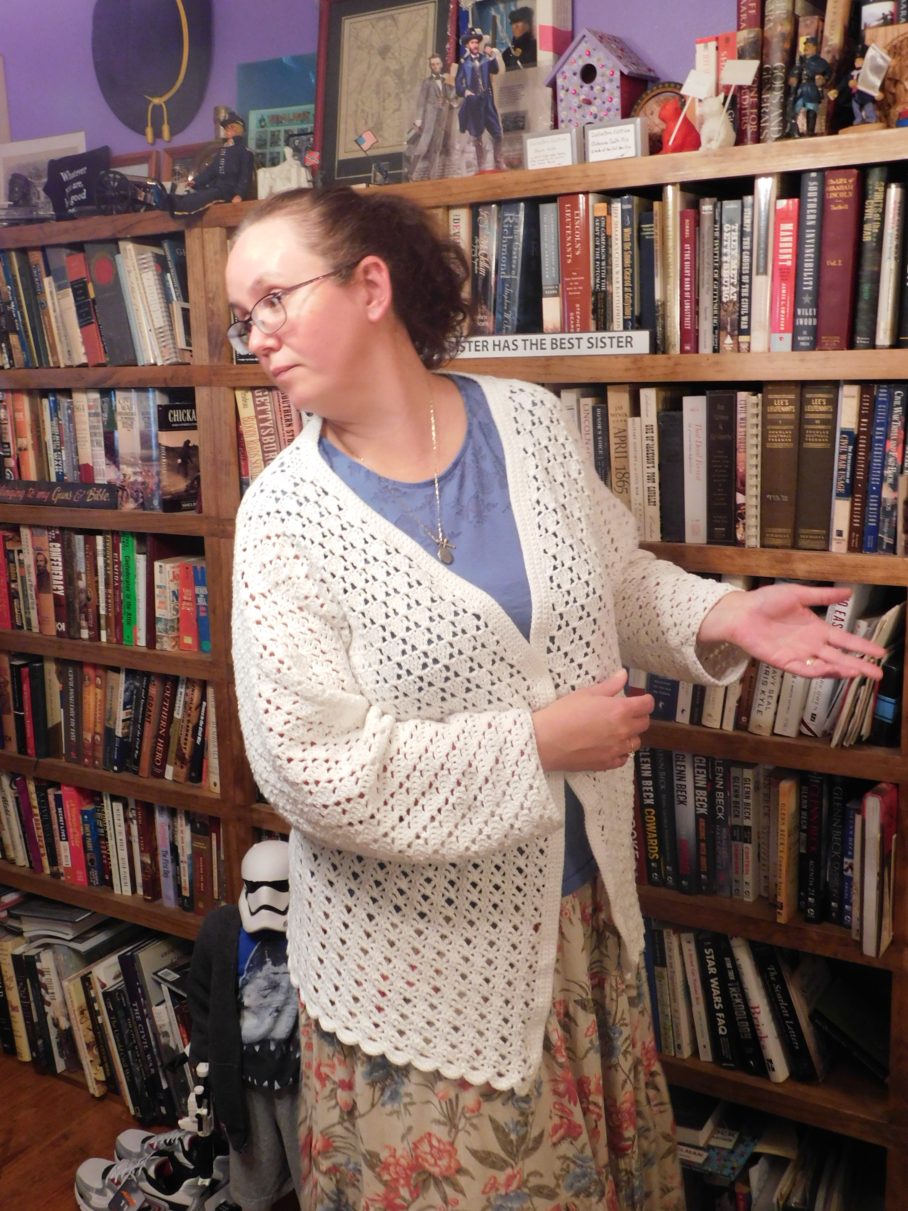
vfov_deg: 51.4
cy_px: 606
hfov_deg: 39.7
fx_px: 1259
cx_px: 454
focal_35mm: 36
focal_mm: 6.3
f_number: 3.5
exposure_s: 1/10
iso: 400
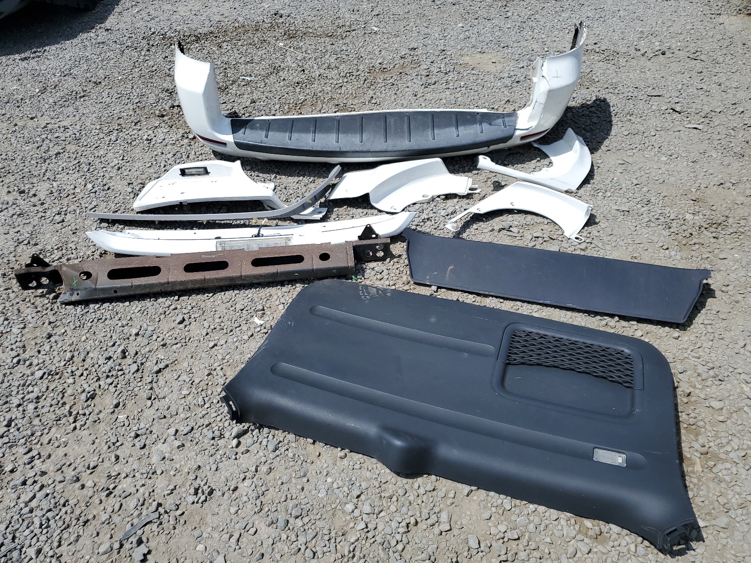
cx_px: 376
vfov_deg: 53.1
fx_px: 564
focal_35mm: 26
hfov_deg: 67.3
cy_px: 282
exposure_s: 1/5000
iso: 50
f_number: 1.5
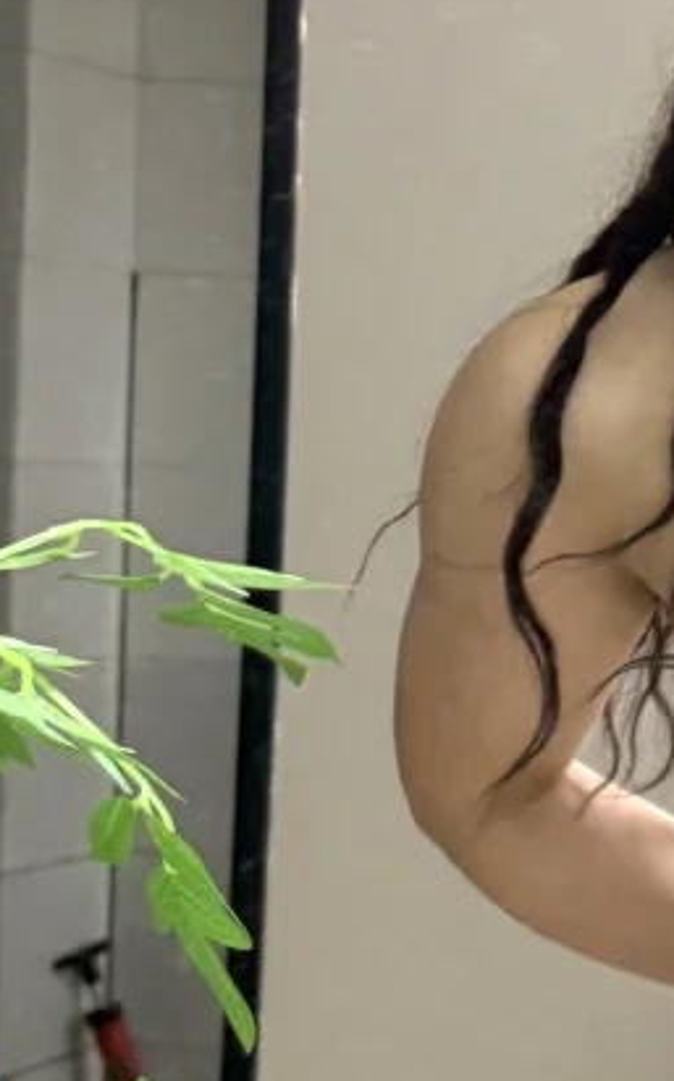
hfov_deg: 13.9
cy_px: 800
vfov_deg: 23.1
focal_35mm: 89
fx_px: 2619
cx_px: 970
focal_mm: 6.76
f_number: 1.78
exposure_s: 1/100
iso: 200
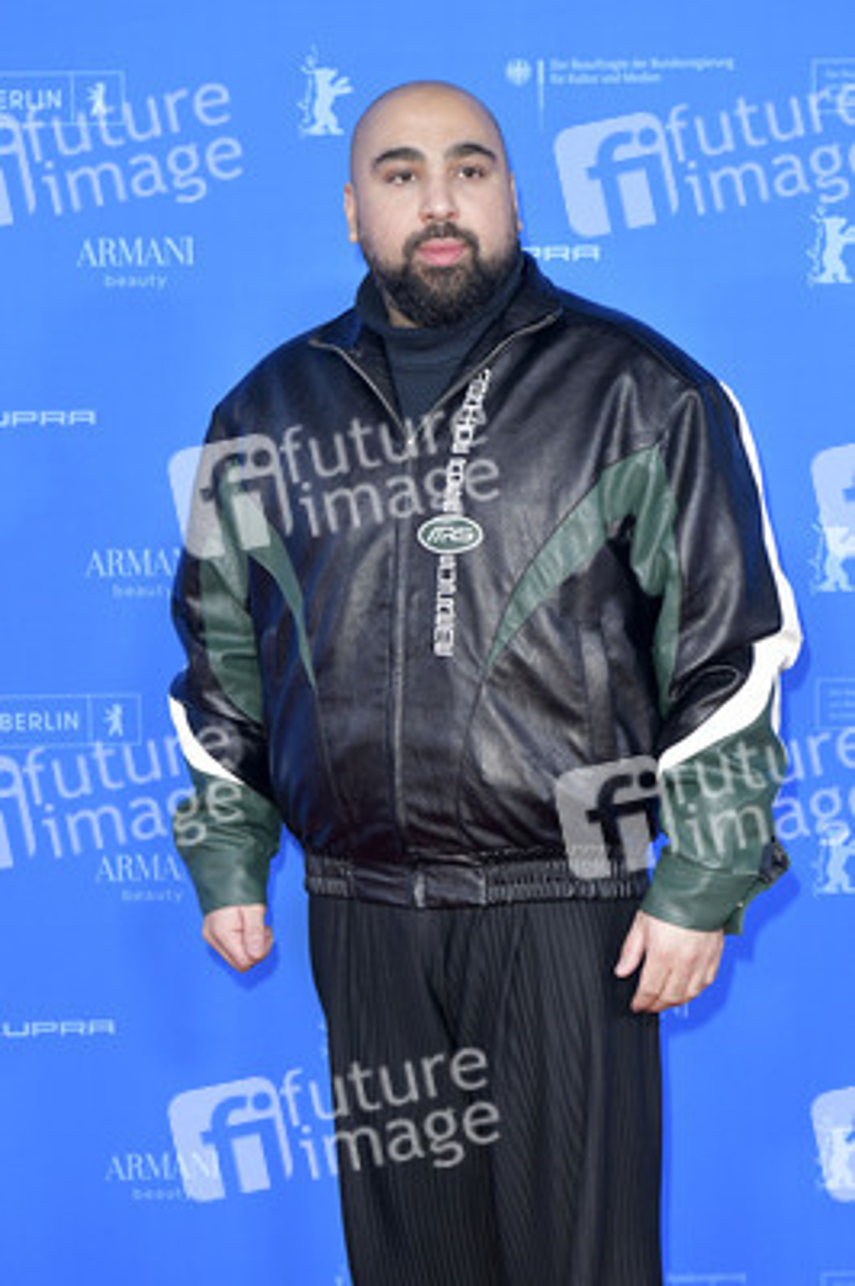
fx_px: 2355
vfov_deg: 30.5
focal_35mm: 66
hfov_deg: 20.6
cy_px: 643
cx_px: 428
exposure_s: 1/250
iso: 2000
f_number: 5.6
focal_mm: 66
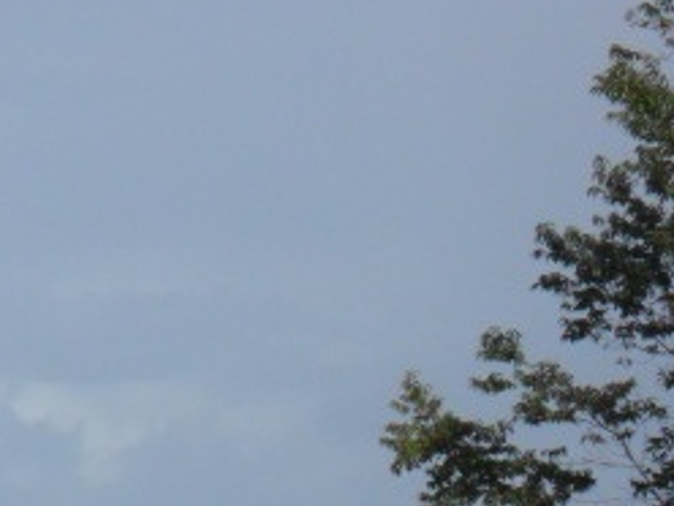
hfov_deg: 6.4
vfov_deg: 4.8
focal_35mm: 306
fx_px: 5958
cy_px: 558
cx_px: -402
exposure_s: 1/1000
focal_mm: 13.2
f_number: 3.9
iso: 80
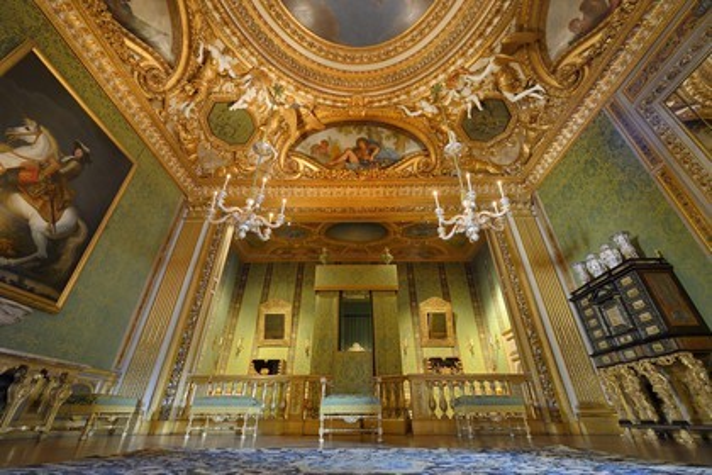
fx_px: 277
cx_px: 356
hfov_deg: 104.3
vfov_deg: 81.2
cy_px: 238
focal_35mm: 14
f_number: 6.3
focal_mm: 14
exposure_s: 1/2.5
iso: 800
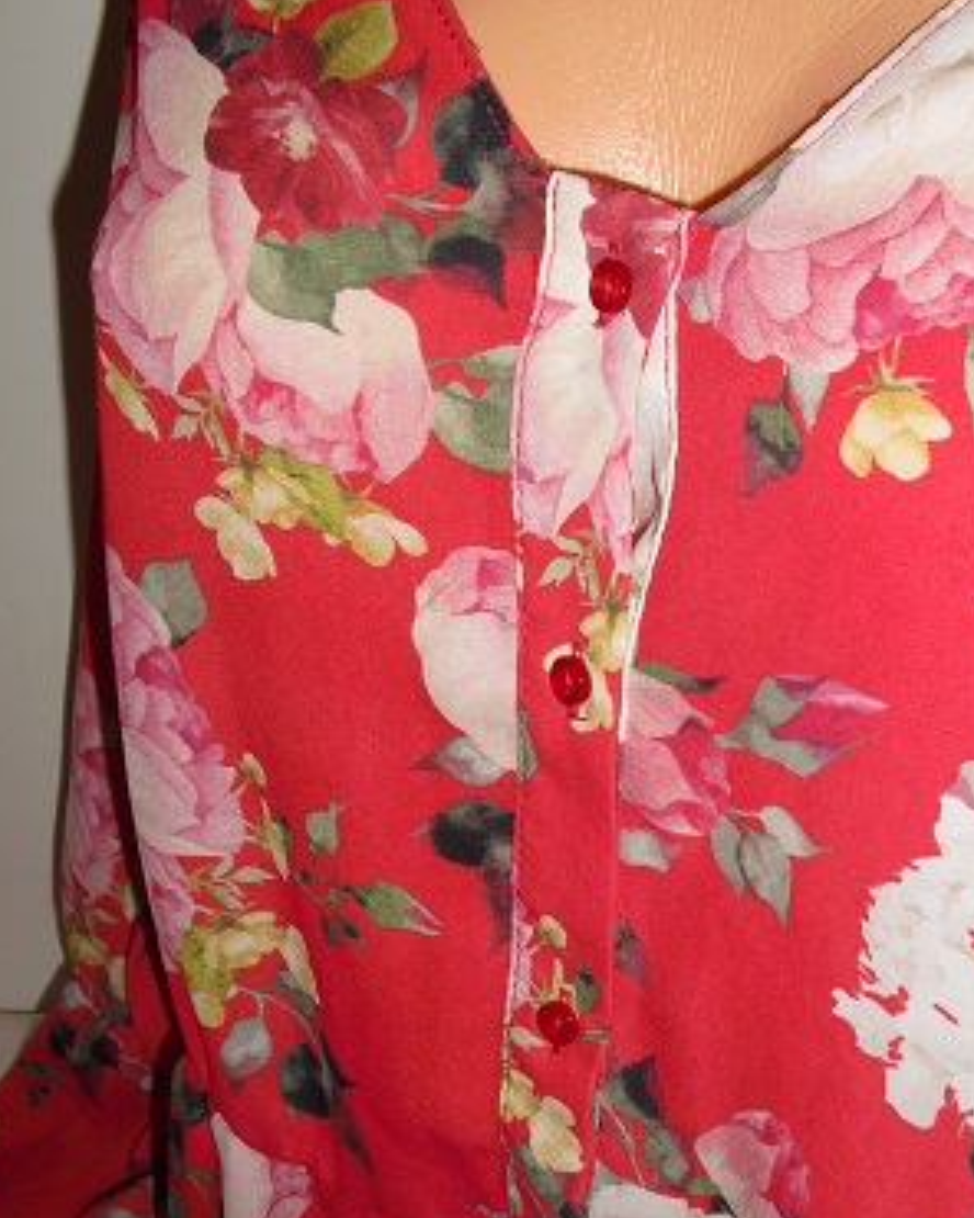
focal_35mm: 57
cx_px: 648
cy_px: 767
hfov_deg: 26.5
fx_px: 2054
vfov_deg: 32.8
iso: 100
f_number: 3.1
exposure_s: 1/60
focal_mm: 6.3
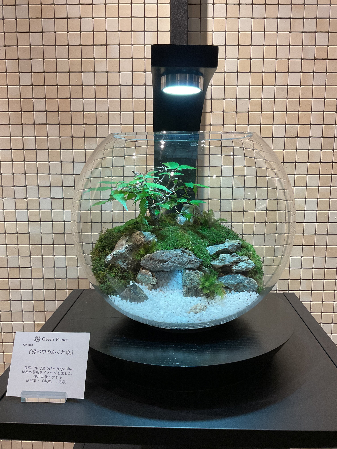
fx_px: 376
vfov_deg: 61.7
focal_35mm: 29
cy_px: 224
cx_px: 168
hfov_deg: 48.2
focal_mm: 3
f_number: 1.8
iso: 64
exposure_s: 1/100
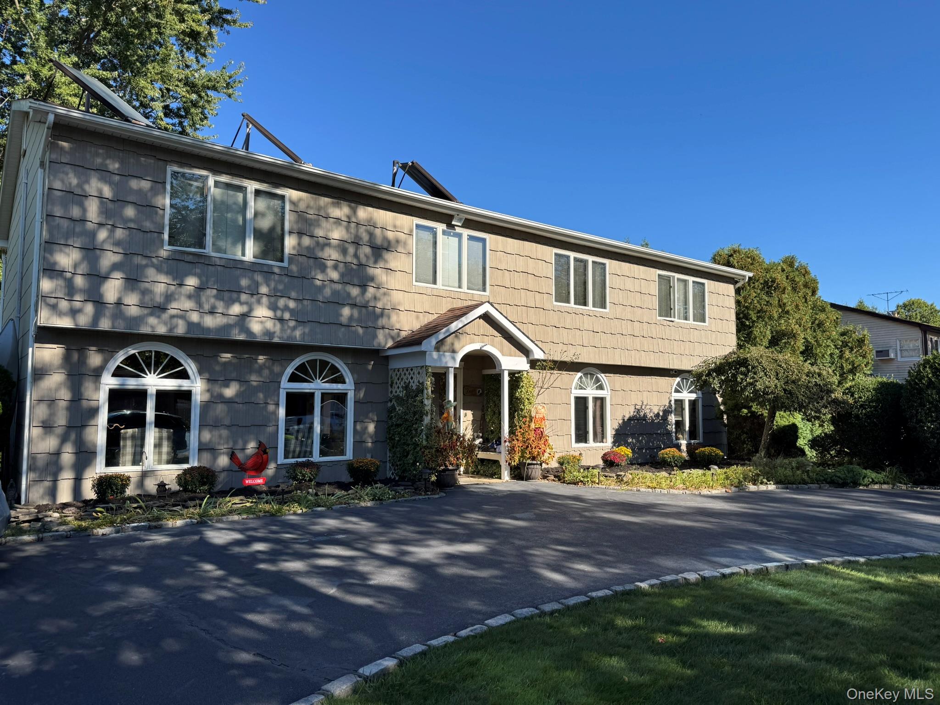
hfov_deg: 71.6
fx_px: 652
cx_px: 470
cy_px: 352
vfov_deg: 56.8
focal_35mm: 24
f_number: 1.78
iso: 80
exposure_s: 1/2959
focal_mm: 6.76
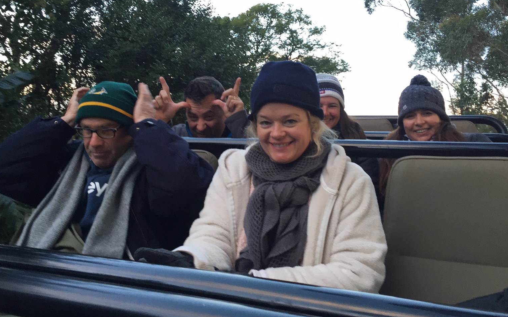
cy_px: 125
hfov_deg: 58.1
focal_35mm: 33
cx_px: 243
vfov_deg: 38.2
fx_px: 457
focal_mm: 4.15
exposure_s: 1/33
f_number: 2.2
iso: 32
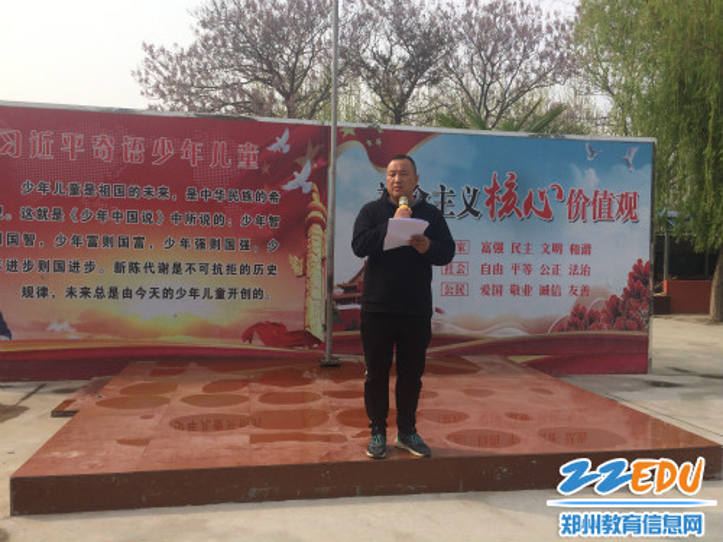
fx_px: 606
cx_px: 362
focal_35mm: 29
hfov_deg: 61.7
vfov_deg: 48.2
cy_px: 271
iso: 32
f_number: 2.2
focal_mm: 4.15
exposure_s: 1/1466
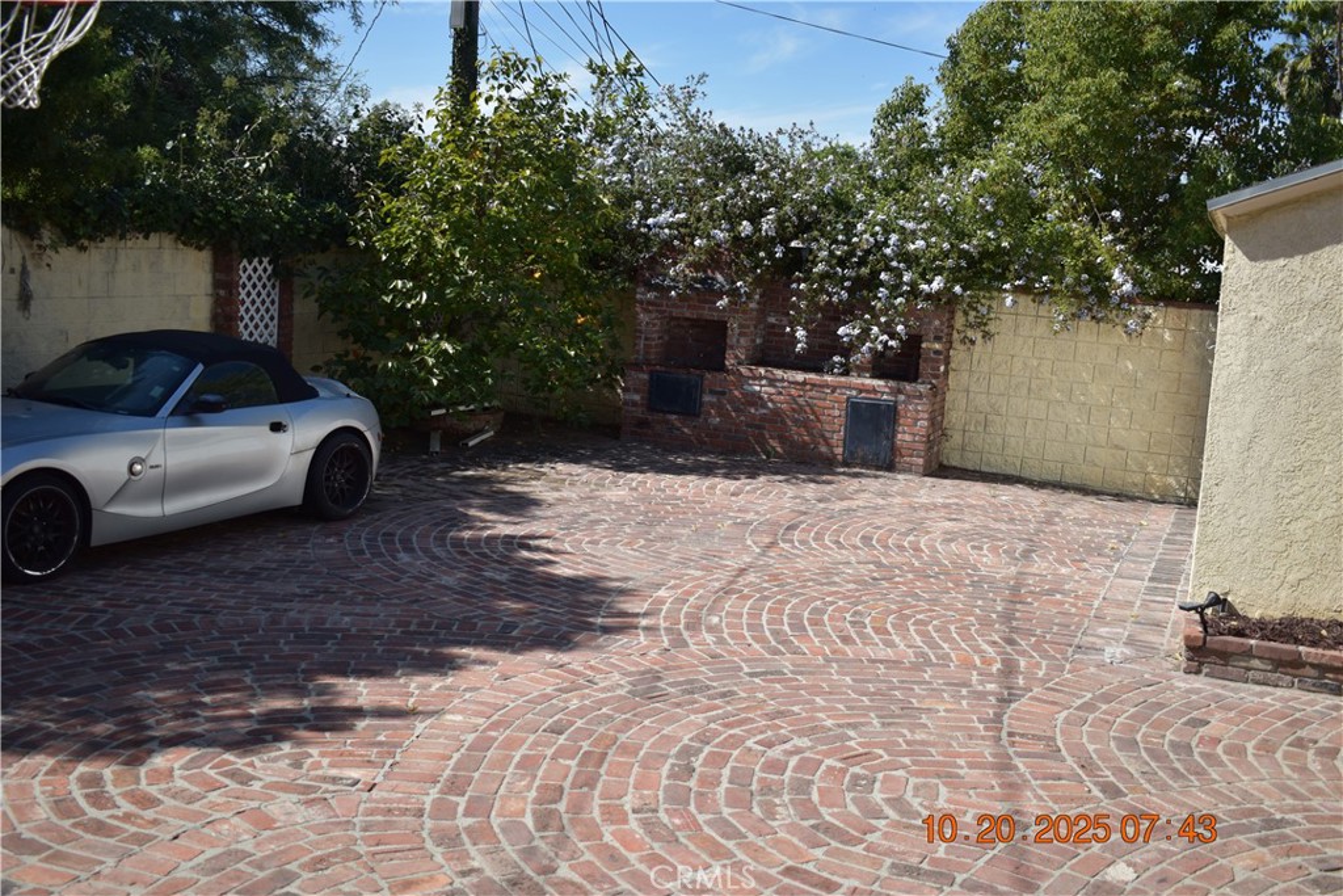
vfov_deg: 36.9
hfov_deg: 53.1
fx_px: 1343
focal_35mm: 36
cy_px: 448
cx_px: 672
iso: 100
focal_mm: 24
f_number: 4
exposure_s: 1/640
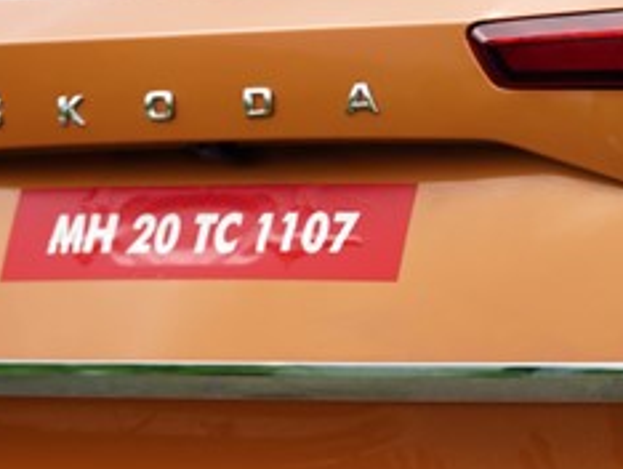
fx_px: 5459
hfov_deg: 6.5
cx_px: 338
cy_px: 27
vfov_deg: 4.9
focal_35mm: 303
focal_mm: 123
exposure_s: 1/250
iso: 1000
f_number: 2.8
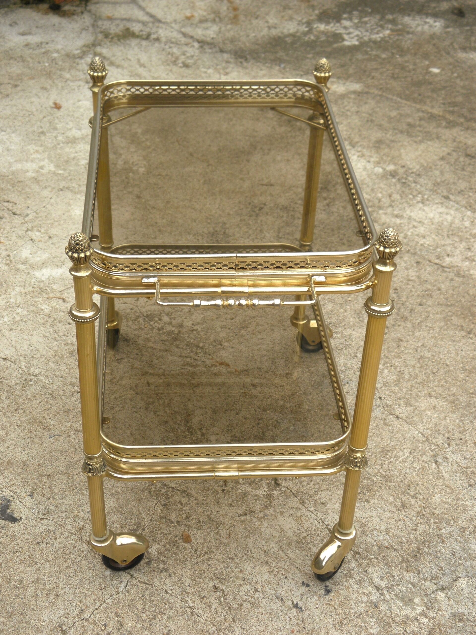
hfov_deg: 29.1
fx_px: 917
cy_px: 318
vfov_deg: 38.2
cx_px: 238
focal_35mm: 50
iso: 100
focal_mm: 9.1
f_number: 4
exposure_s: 1/50
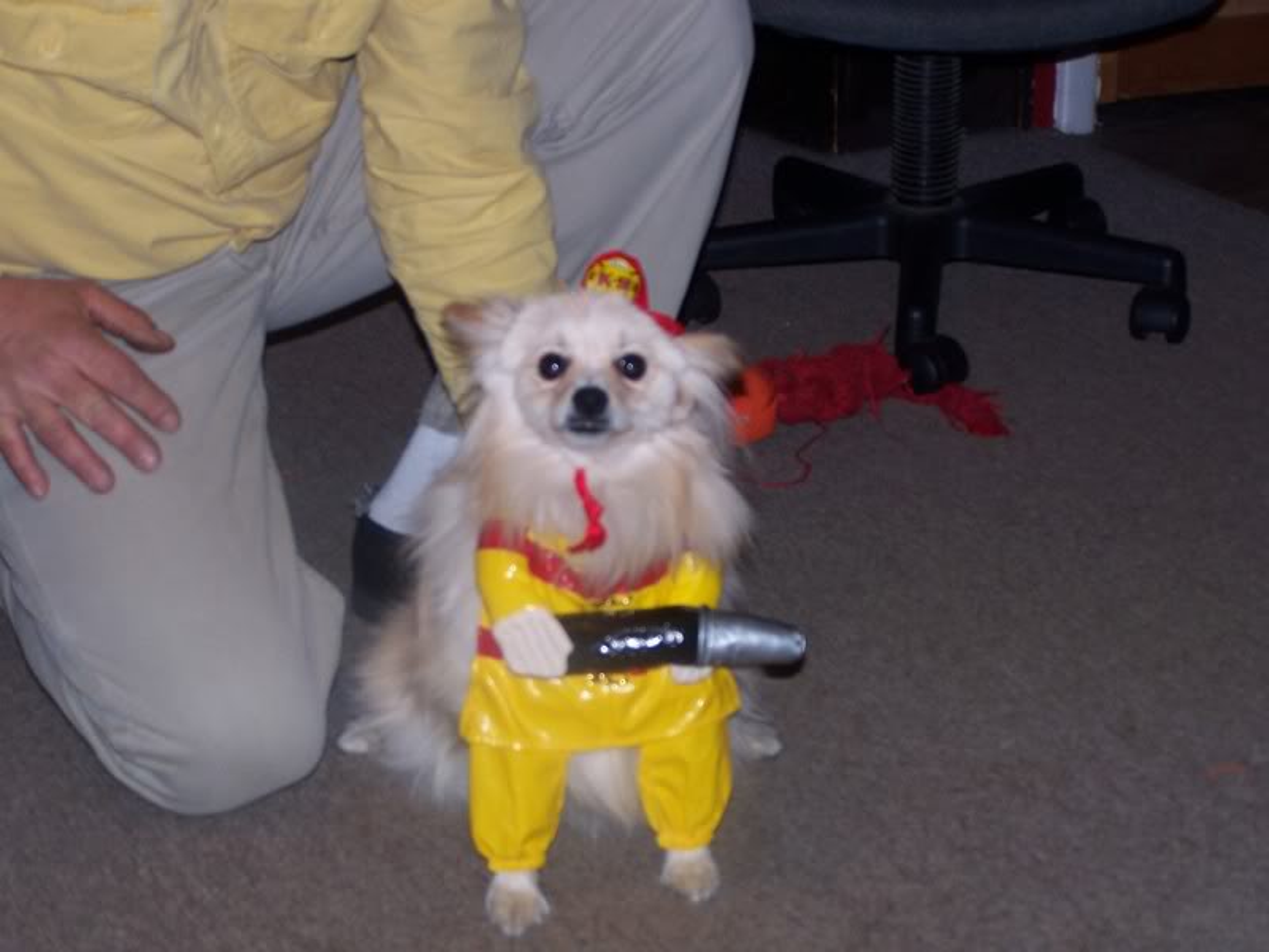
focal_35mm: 82
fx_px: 3006
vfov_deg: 18.0
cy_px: 476
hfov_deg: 23.8
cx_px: 634
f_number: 3.2
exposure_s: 1/90
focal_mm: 13.7
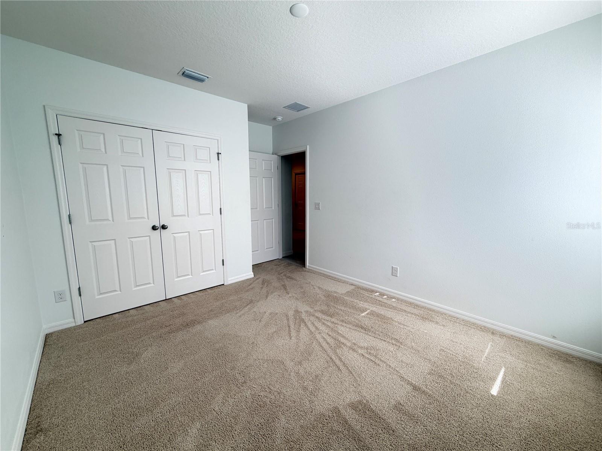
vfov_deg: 85.7
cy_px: 226
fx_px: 243
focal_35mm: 14
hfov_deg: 102.1
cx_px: 301
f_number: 2.2
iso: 125
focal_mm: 2.22
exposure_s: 1/121
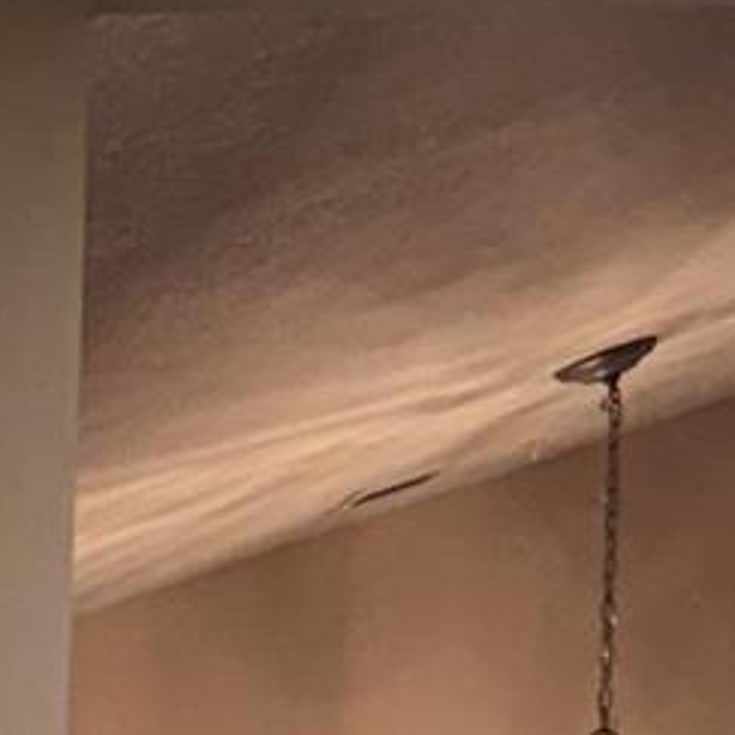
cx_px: -1247
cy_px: 1741
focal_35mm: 200
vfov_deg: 8.1
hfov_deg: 7.9
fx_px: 4804
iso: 200
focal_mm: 6.76
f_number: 1.78
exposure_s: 1/120
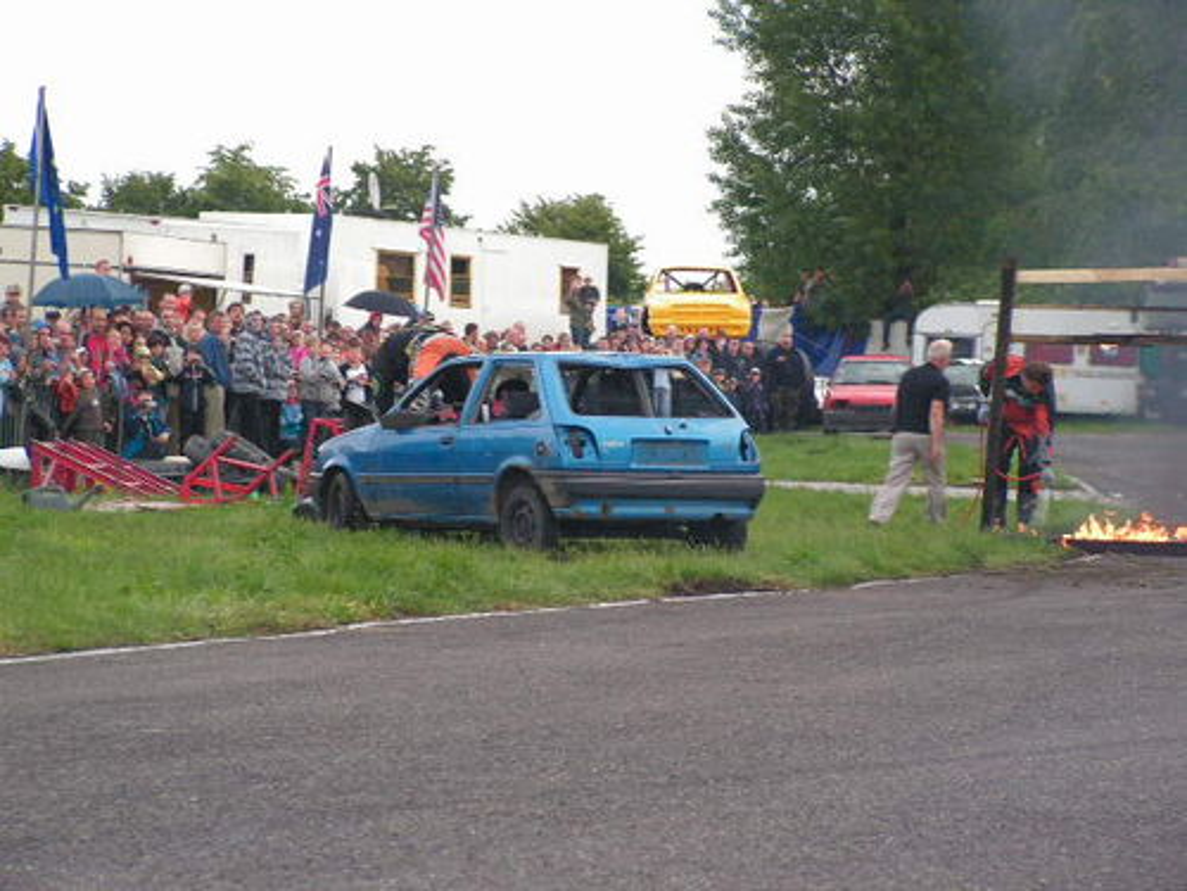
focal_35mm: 130
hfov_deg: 15.2
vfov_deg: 11.4
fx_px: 4458
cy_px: 446
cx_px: 594
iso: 160
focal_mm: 21.8
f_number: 3.4
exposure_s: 1/125
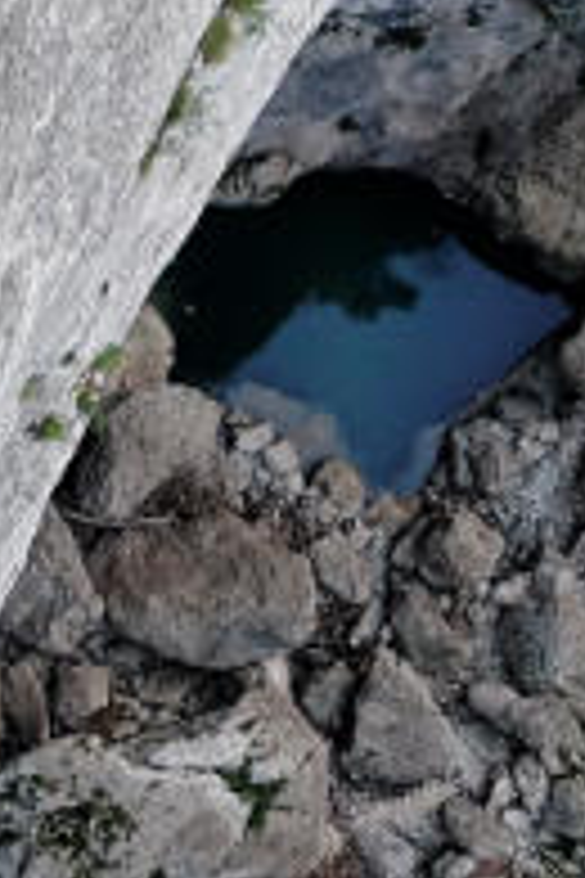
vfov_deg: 16.2
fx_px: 2998
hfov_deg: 10.7
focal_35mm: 123
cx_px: -335
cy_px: -72
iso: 320
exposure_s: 1/250
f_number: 4
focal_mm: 8.8
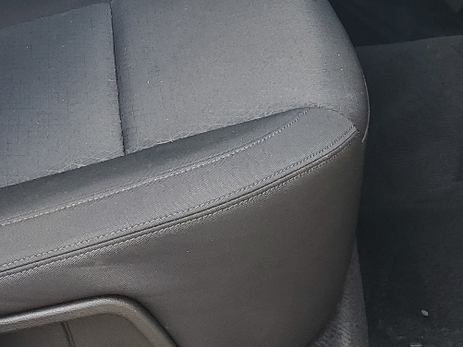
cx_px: 164
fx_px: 1110
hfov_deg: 23.5
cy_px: -201
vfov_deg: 16.0
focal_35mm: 83
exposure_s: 1/125
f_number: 1.5
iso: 50
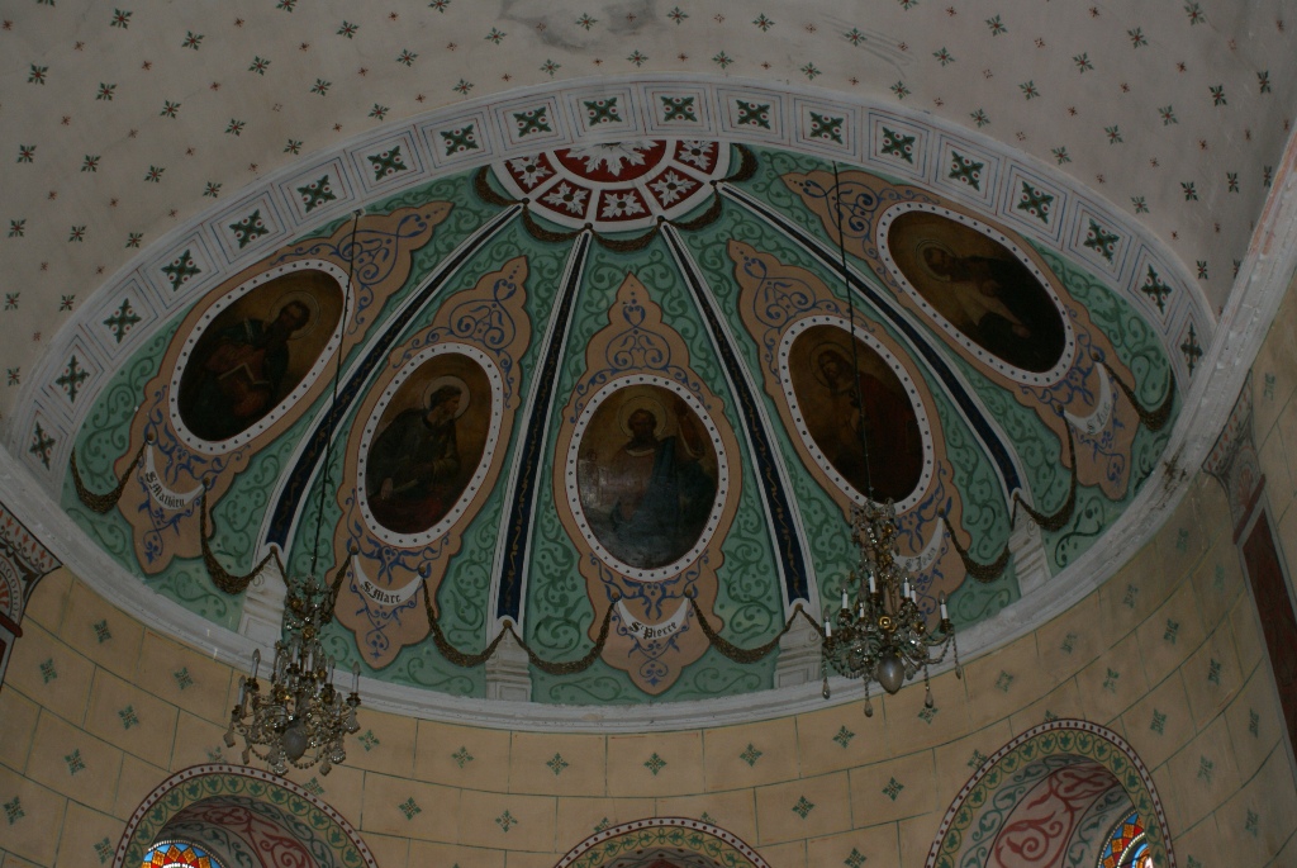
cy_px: 434
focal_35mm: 42
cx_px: 648
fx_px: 1515
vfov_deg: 32.0
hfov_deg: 46.4
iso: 400
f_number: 4.5
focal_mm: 28
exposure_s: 1/60
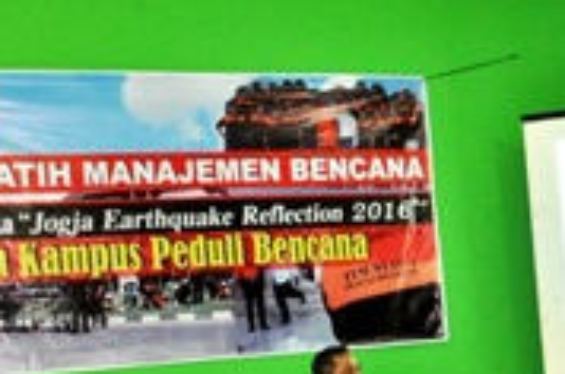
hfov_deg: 24.3
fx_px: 1300
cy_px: 311
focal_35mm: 83
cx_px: 400
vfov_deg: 16.2
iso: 1600
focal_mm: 22
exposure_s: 1/60
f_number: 5
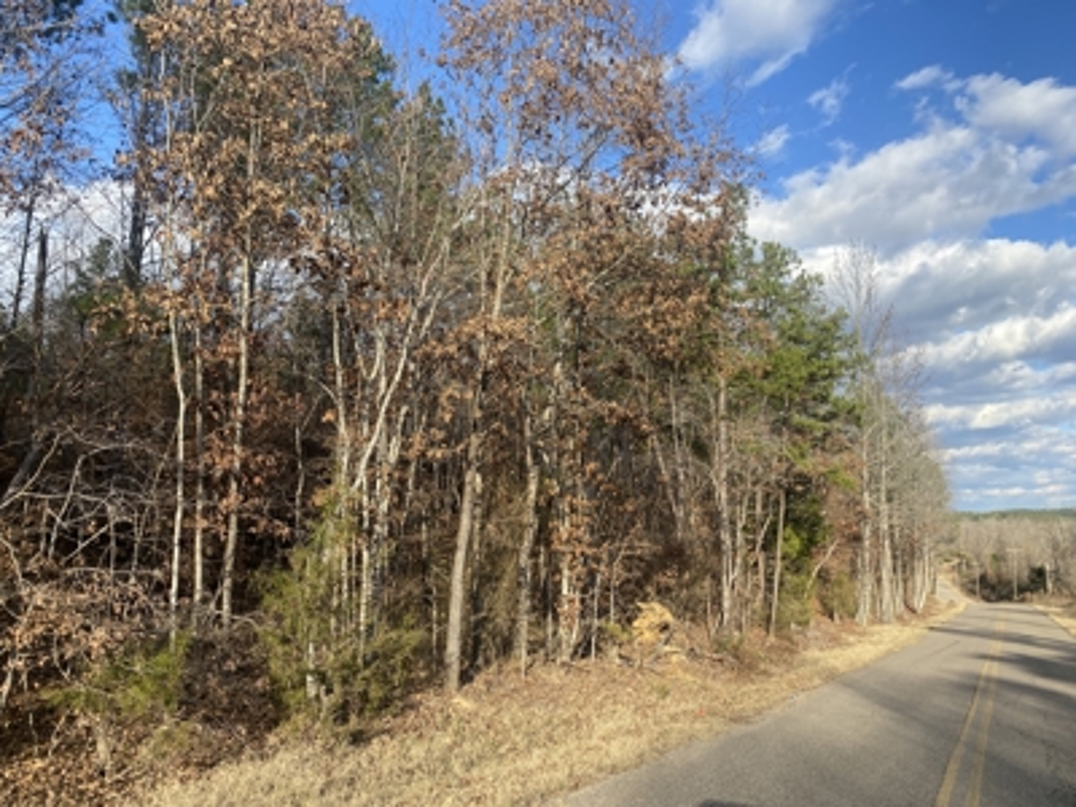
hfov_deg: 67.3
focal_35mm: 26
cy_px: 404
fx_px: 808
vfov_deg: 53.1
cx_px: 538
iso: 32
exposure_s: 1/1287
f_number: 1.8
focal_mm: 4.25
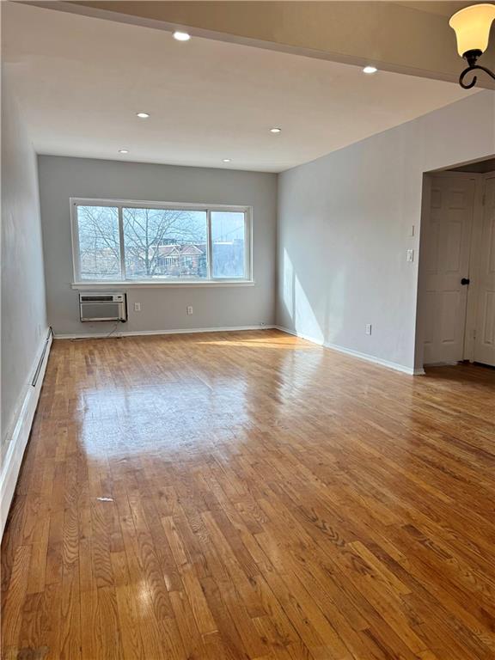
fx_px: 458
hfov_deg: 56.8
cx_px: 248
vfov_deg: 71.6
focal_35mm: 24
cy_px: 330
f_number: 1.78
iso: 80
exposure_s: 1/730
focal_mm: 6.76
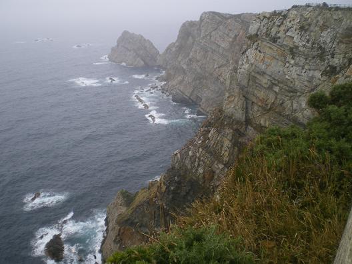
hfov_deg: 49.0
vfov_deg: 37.7
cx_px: 176
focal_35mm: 38
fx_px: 386
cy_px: 132
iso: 64
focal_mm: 6.3
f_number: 3.1
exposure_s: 1/160
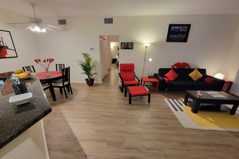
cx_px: 118
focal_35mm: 14
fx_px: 93
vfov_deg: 81.1
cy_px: 83
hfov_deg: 104.3
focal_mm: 2.2
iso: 400
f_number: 2.2
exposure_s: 1/60
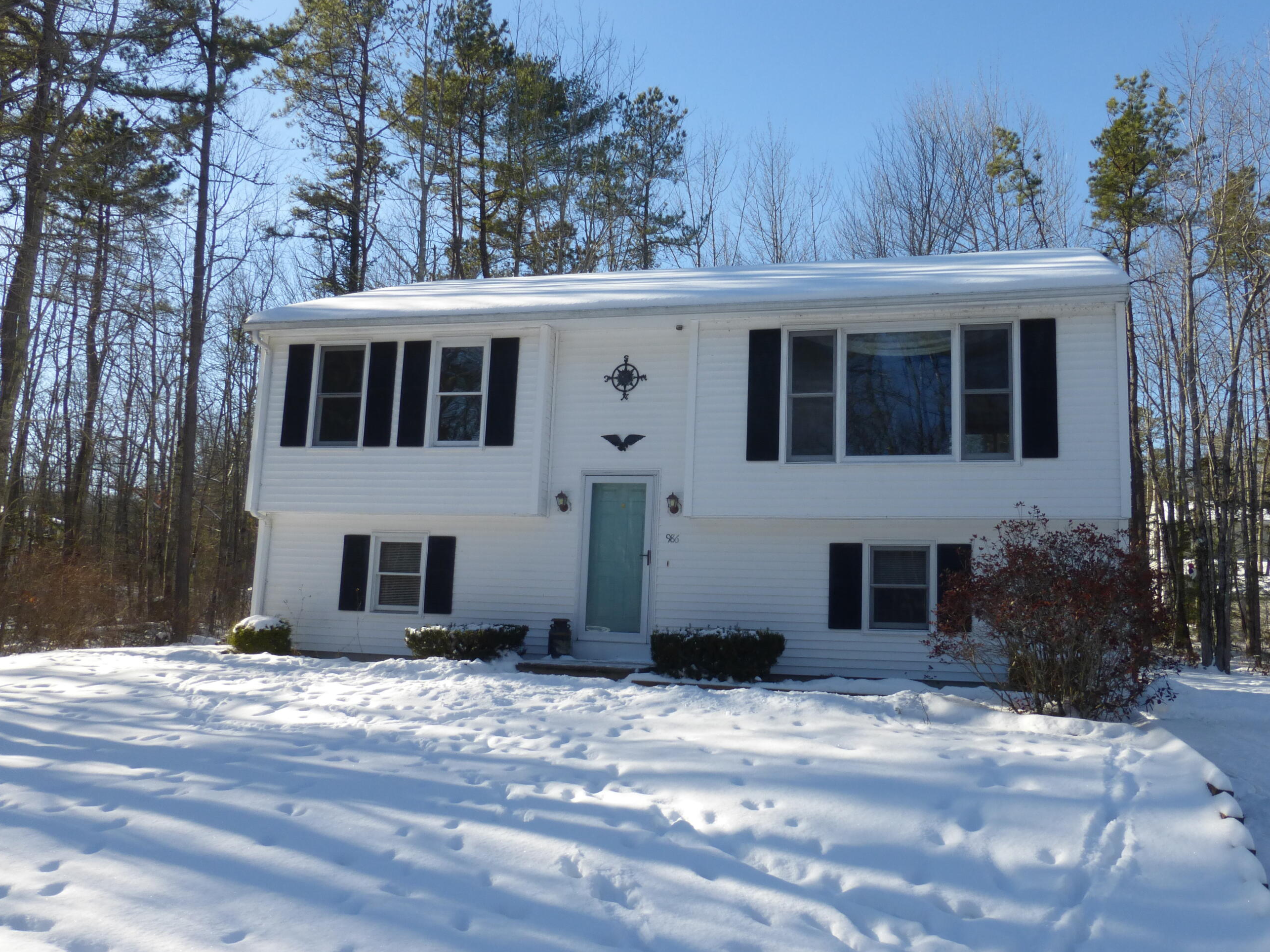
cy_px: 444
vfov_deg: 49.7
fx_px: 1027
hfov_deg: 63.1
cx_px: 730
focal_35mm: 28
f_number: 4
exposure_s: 1/500
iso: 100
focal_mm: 4.3
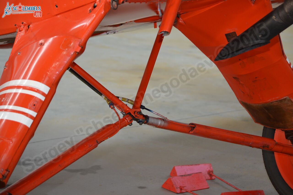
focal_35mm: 128
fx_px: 1038
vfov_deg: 10.8
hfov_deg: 16.1
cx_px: 146
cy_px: 98
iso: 400
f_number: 4.5
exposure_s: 1/60
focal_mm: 85
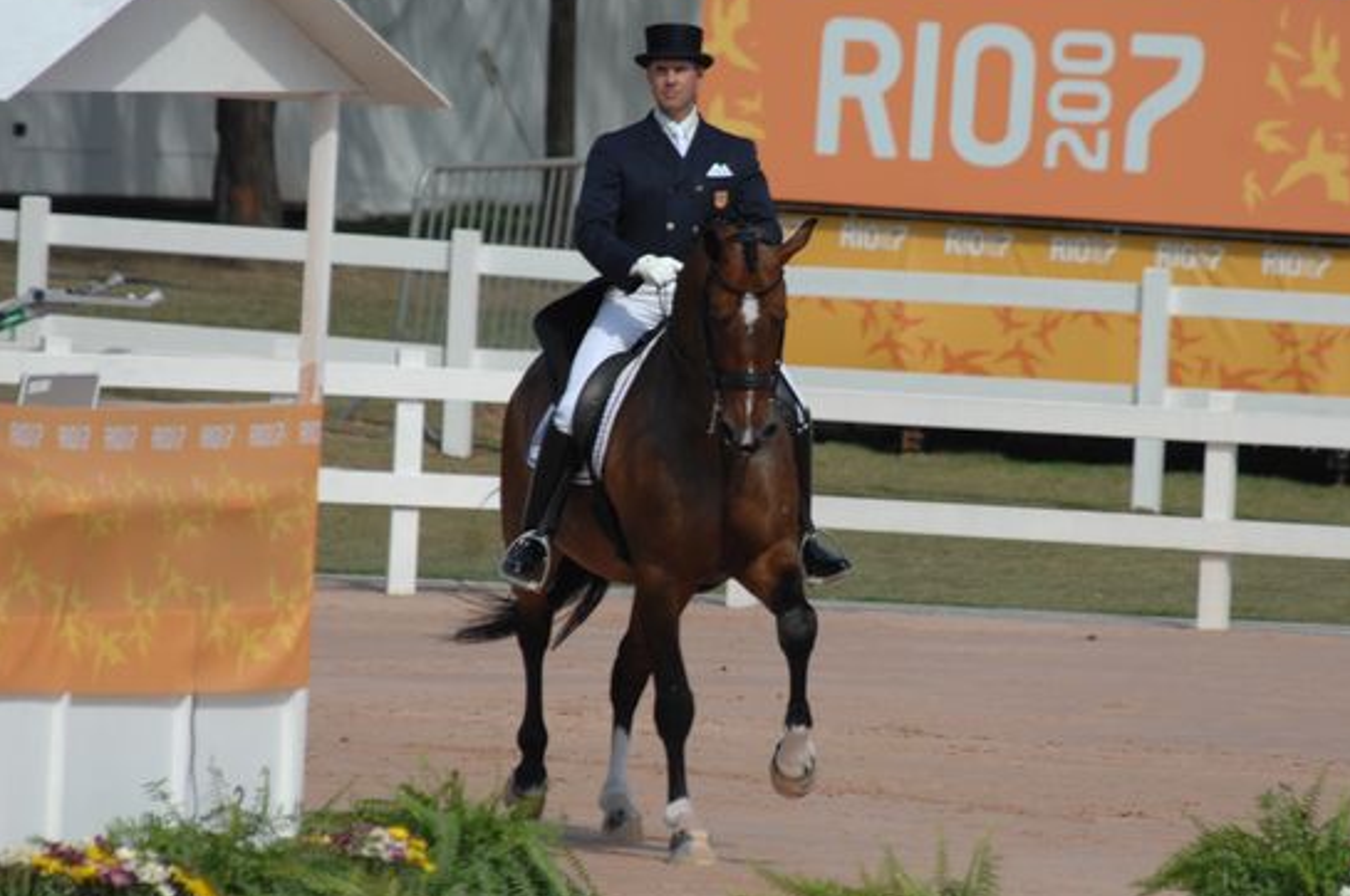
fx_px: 26406
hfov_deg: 2.9
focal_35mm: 705
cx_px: 785
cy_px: 410
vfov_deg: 1.9
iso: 200
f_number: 6
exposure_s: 1/800
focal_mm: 400
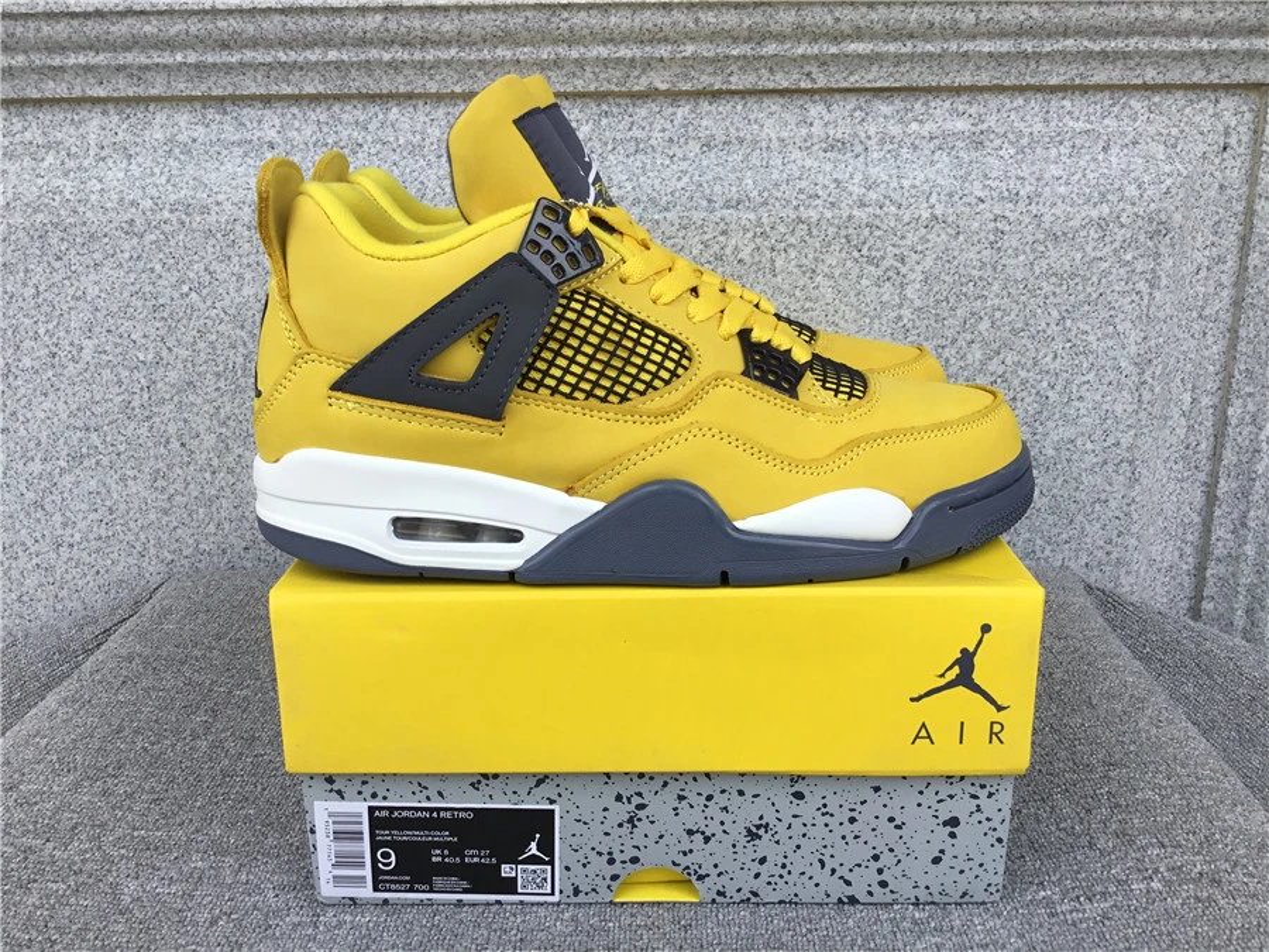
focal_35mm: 31
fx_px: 1136
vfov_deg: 45.4
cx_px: 634
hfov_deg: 58.4
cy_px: 476
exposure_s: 1/426
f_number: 2.4
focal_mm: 3.3
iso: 25
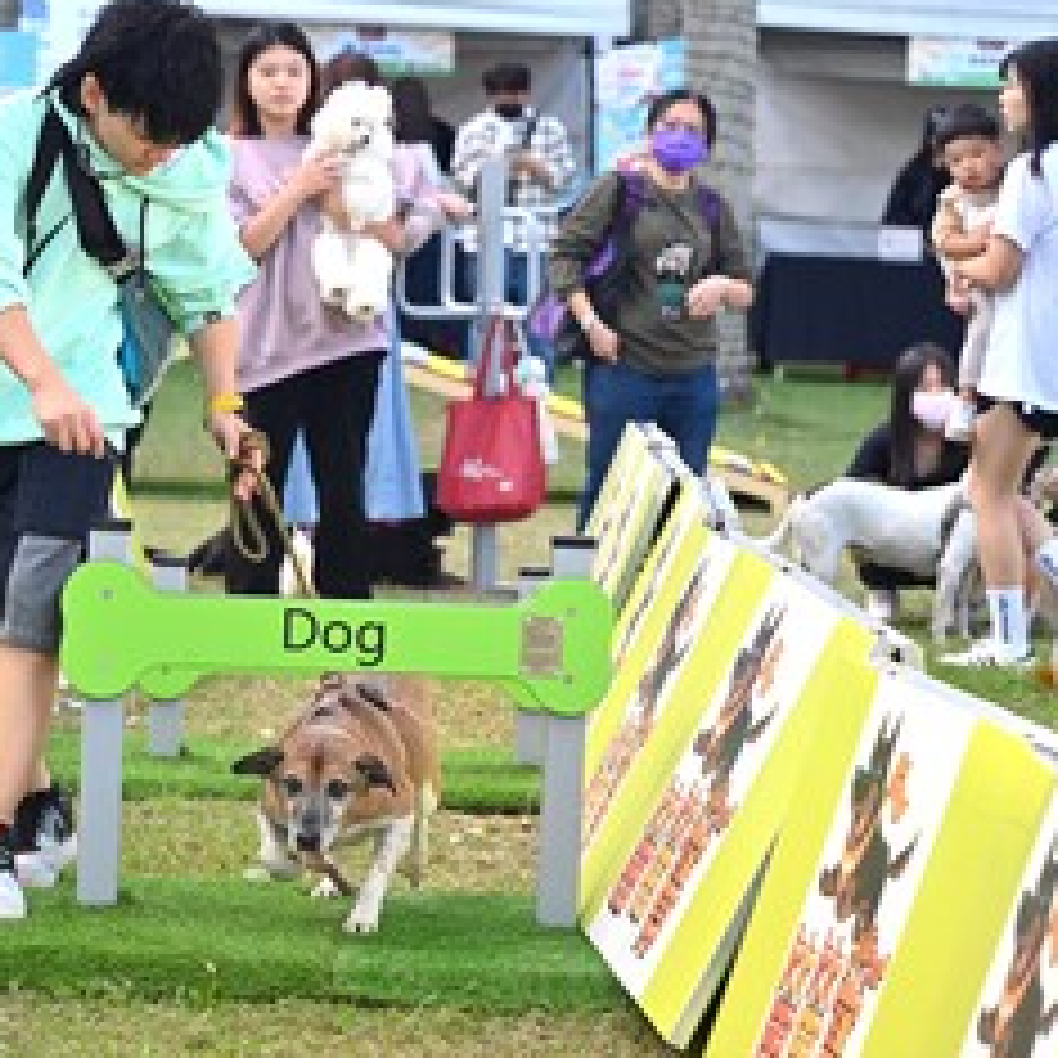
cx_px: 302
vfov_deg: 10.0
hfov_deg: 10.0
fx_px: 6017
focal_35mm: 174
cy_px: 488
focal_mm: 120
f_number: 5.6
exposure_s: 1/250
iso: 360
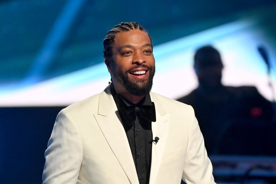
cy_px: 92
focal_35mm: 750
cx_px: 138
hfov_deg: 2.7
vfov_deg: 1.8
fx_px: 5750
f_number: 5.6
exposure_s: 1/200
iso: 3200
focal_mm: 500
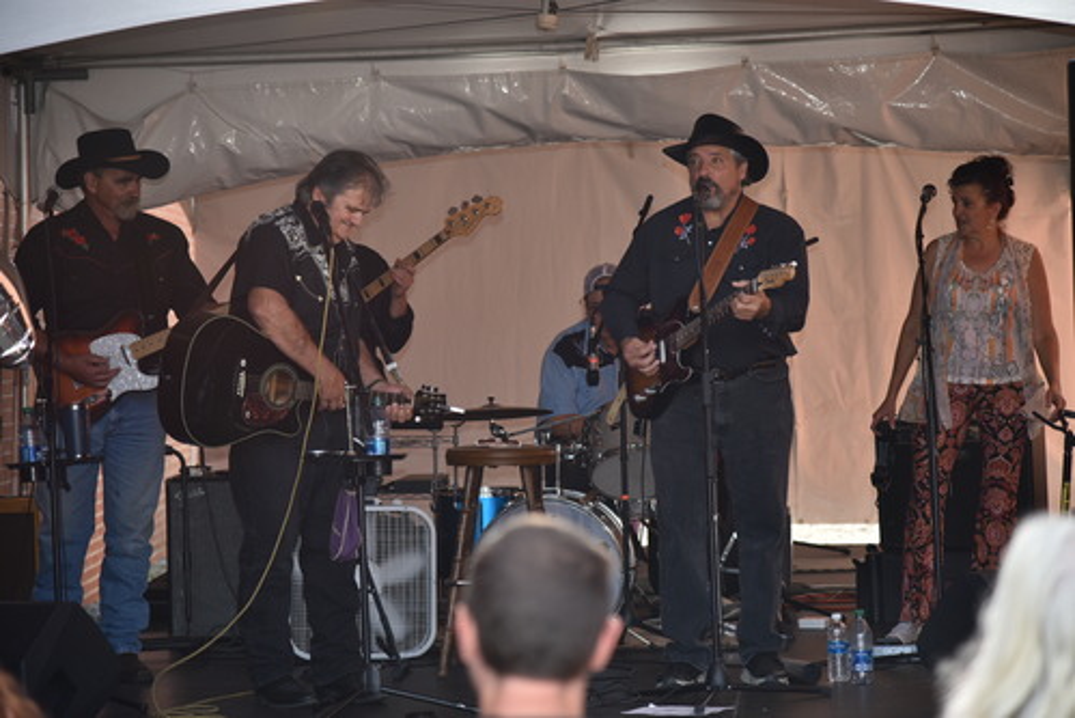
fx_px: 3584
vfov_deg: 11.4
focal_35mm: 120
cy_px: 359
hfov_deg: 17.1
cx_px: 538
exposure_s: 1/250
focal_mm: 120
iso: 100
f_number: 4.5
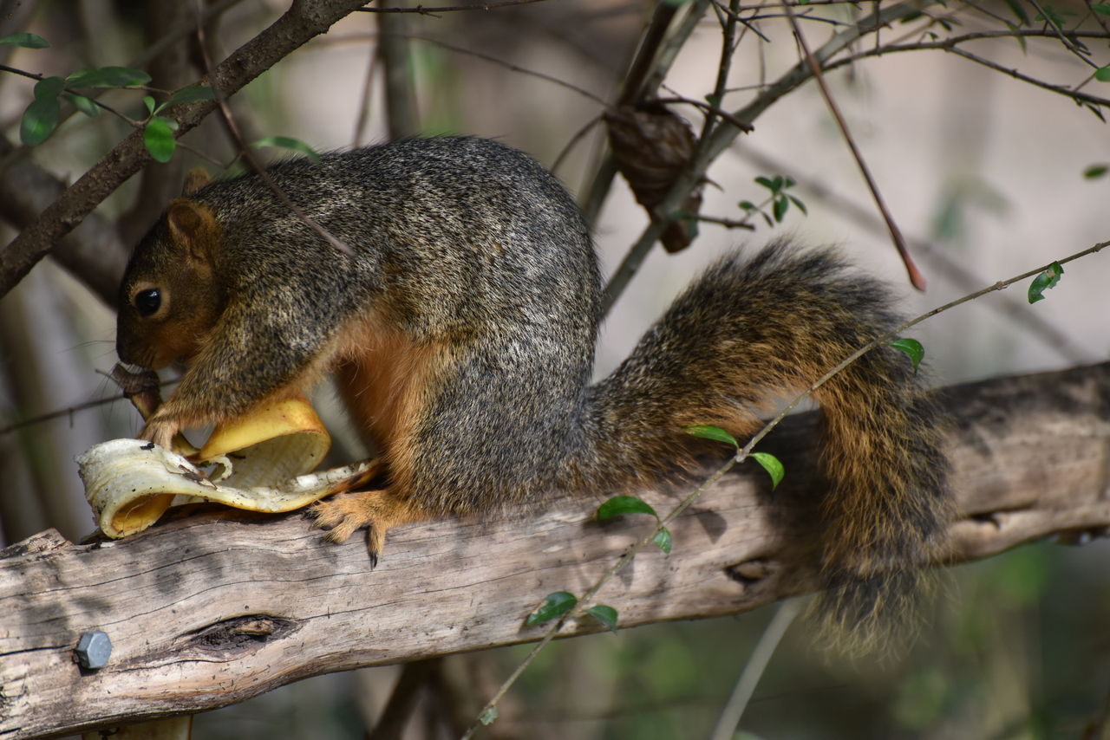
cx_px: 555
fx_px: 9252
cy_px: 370
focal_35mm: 300
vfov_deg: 4.6
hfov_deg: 6.9
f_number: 5.6
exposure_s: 1/640
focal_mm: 300
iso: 720
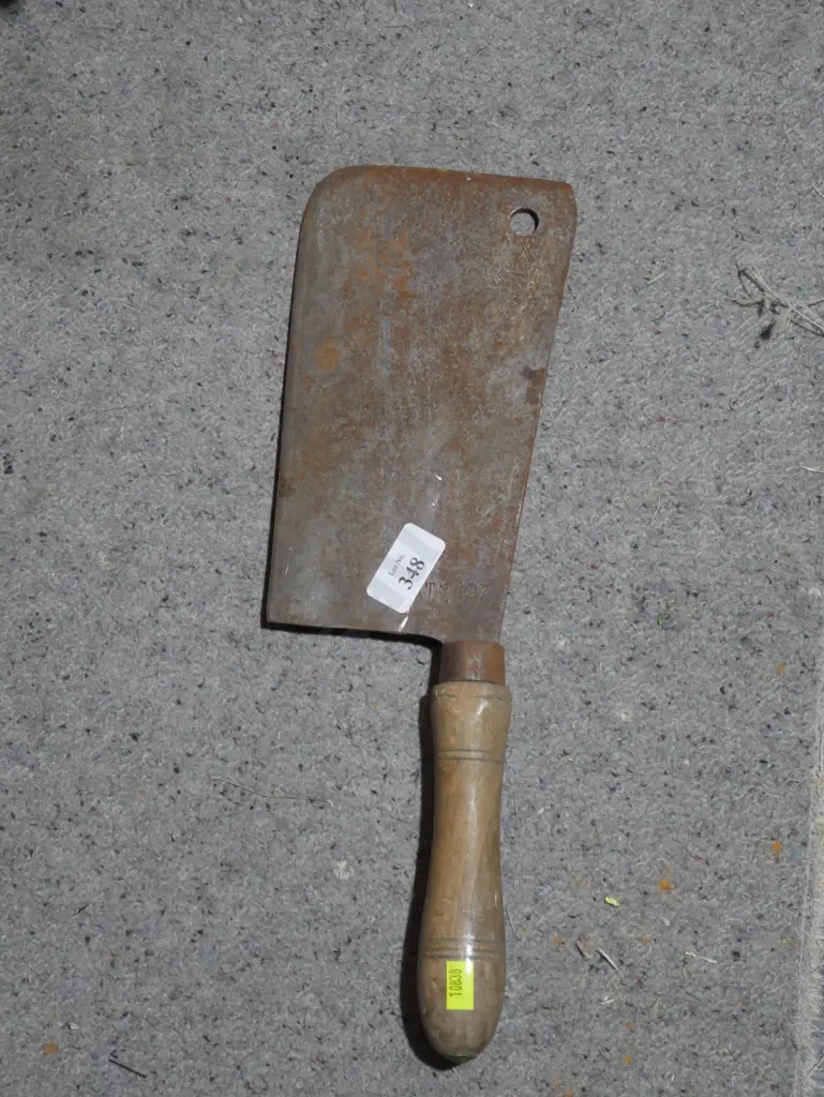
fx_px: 2664
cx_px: 412
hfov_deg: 17.6
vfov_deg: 23.3
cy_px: 548
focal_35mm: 84
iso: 1250
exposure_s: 1/100
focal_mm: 42
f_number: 5.6
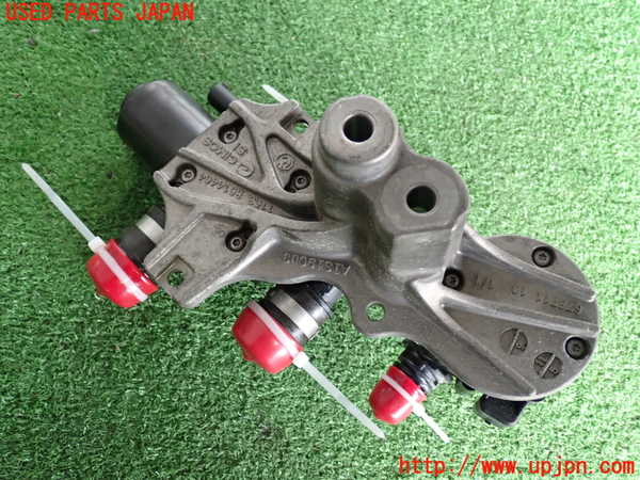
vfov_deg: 37.7
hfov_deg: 49.0
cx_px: 320
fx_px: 703
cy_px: 240
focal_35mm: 38
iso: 250
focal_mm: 6.83
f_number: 2.7
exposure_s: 1/40
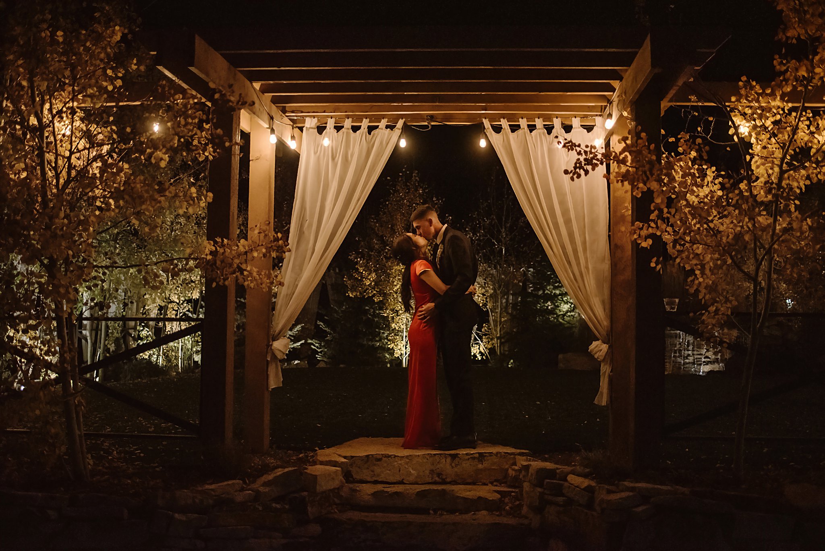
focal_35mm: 35
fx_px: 803
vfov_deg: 37.9
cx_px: 412
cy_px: 276
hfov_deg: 54.4
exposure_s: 1/320
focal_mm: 35
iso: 2000
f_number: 2
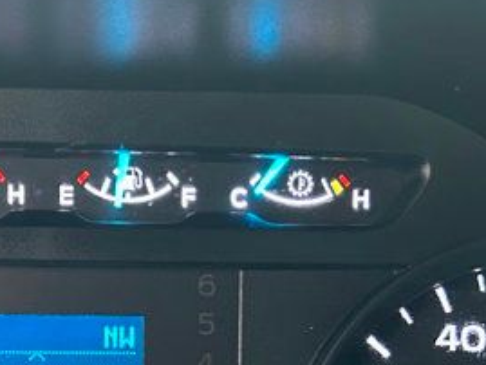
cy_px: 408
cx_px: 38
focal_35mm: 99
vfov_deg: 14.6
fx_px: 1391
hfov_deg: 19.4
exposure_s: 1/60
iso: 320
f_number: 1.5
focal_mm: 5.7
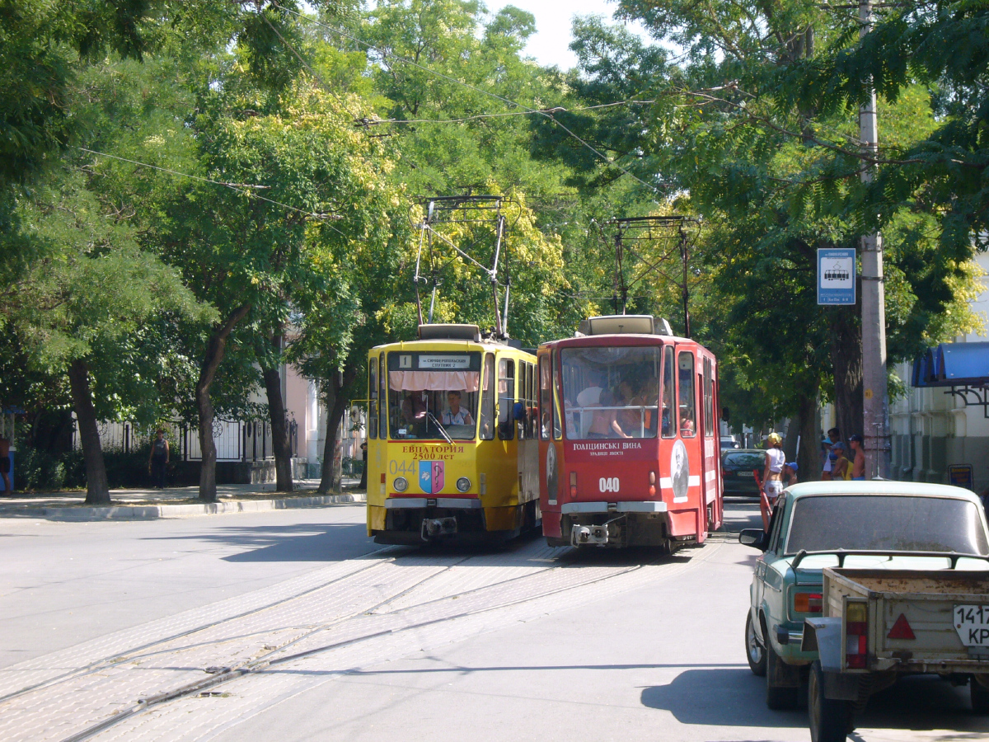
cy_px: 371
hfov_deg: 19.3
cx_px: 494
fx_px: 2914
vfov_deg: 14.5
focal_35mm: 102
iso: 80
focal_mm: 16.8
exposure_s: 1/125
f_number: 5.6
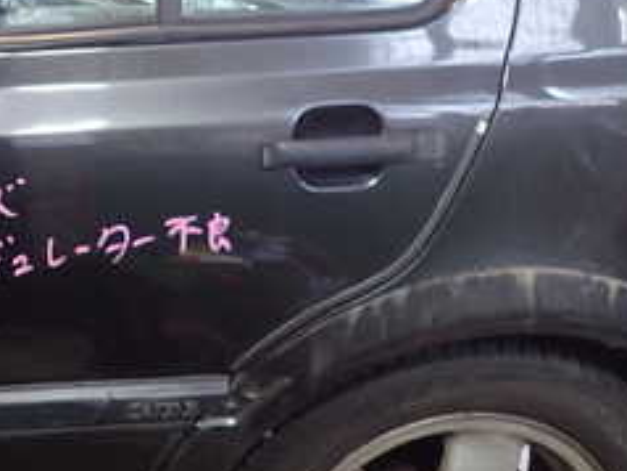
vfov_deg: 23.1
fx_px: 1142
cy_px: 132
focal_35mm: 63
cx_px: -21
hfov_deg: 28.5
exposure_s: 1/30
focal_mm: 4.5
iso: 200
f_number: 2
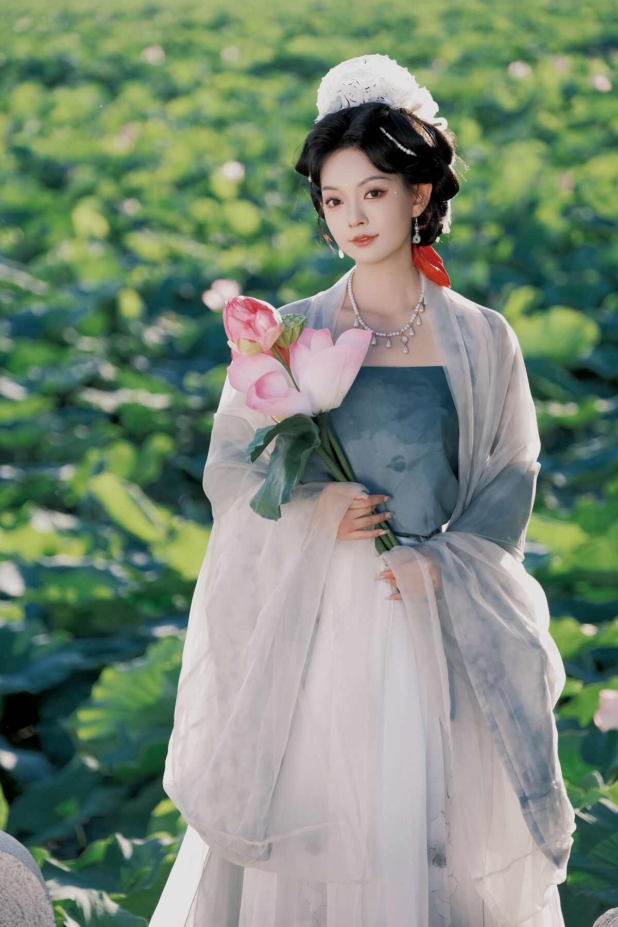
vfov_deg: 15.1
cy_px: 464
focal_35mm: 136
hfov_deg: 10.1
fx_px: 3502
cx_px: 309
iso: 400
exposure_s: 1/1000
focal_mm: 90.6
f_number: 2.8
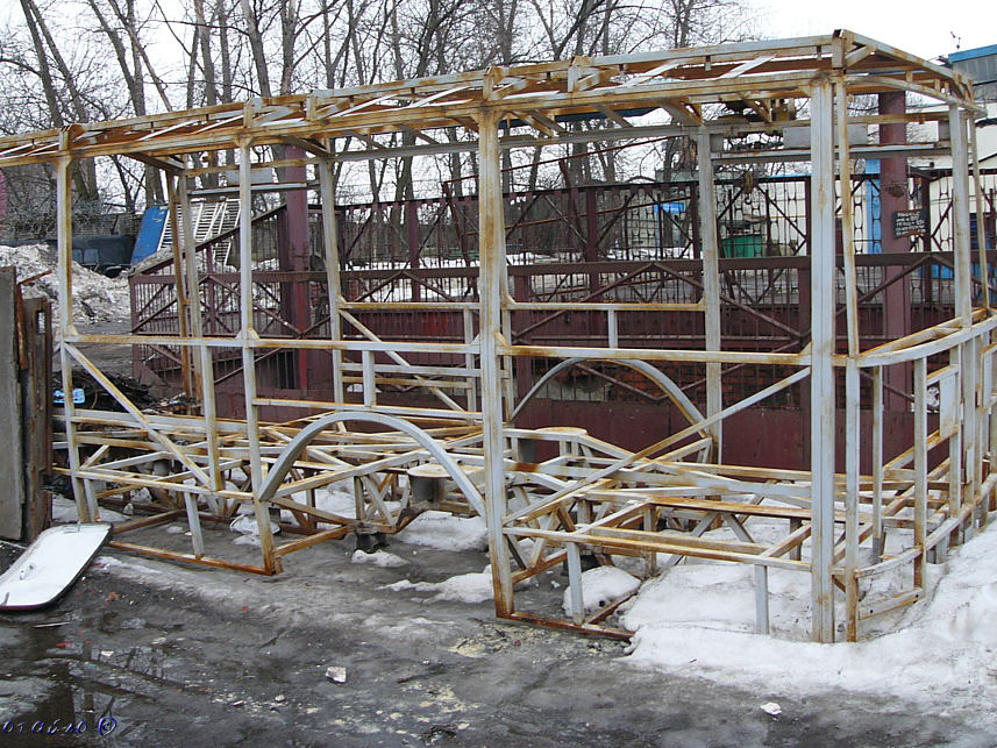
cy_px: 313
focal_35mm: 43
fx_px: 1239
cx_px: 503
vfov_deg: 33.5
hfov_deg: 43.8
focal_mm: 6
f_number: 2.8
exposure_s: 1/25
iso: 50
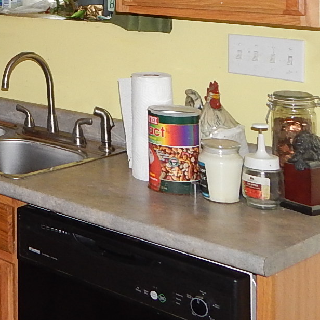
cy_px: -24
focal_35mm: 75
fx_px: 784
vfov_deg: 21.9
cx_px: -174
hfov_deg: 19.7
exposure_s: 1/30
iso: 200
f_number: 3
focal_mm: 4
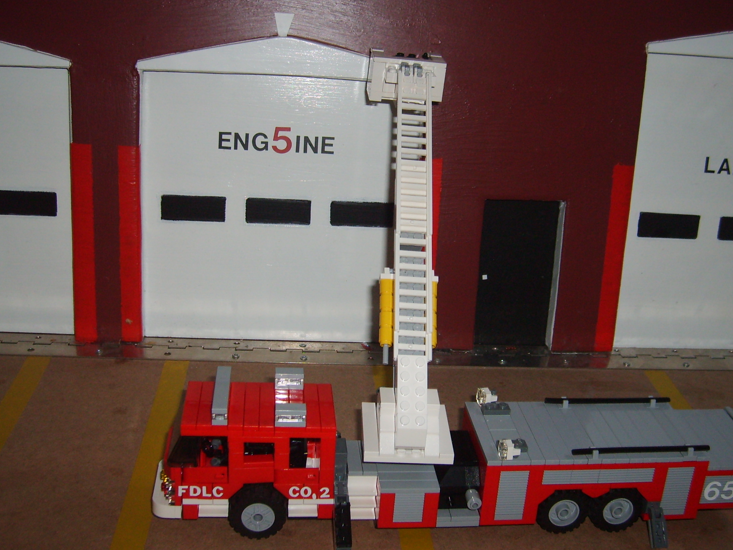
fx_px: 868
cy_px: 262
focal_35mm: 41
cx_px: 386
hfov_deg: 45.8
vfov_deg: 35.1
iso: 100
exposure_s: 1/45
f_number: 2.8
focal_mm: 5.8
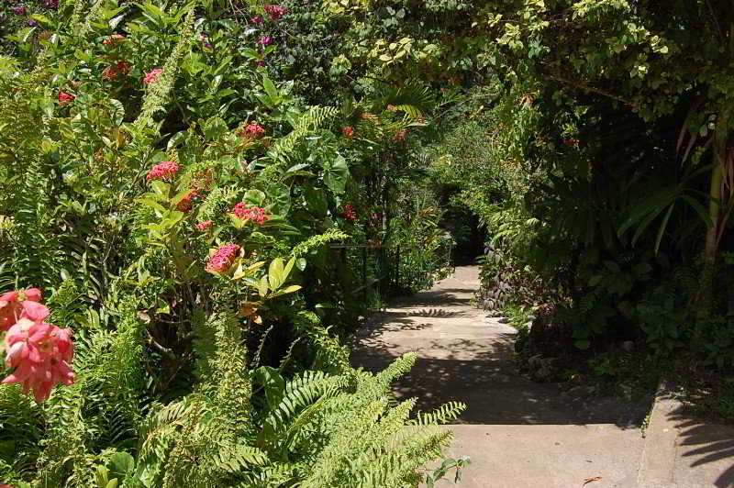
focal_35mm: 42
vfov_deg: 31.8
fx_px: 856
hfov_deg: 46.4
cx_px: 367
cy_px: 244
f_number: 9
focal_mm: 28
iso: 200
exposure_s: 1/320
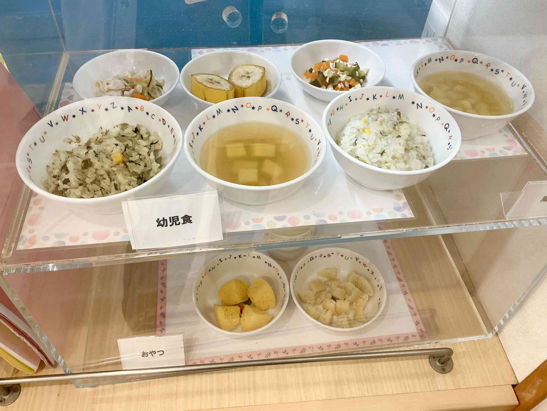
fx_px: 458
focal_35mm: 29
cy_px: 206
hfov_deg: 61.7
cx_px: 274
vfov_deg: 48.2
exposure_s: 1/60
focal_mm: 3
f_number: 1.8
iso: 64
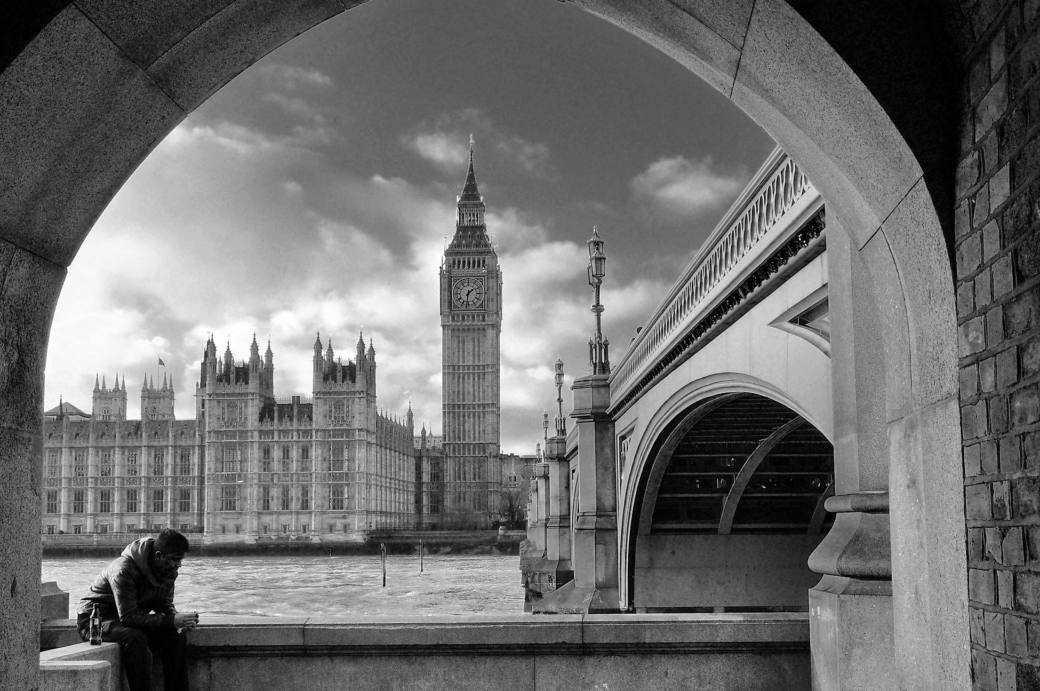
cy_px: 384
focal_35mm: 48
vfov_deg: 28.0
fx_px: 1385
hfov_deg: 41.2
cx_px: 535
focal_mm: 26
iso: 400
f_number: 22
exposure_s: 1/60
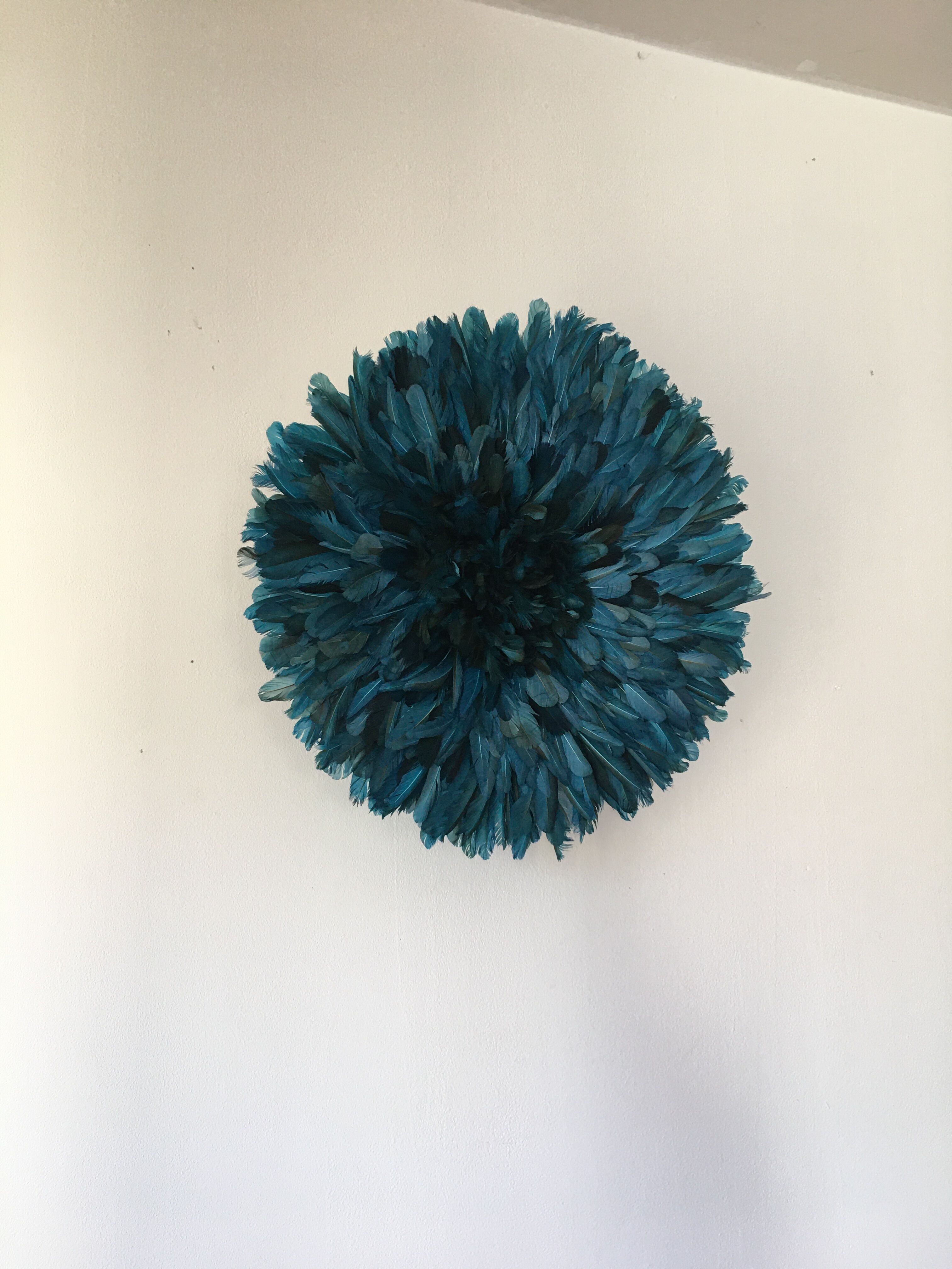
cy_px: 634
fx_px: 1063
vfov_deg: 61.7
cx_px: 476
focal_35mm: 29
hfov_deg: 48.2
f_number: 2.2
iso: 50
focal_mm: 4.15
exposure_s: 1/33
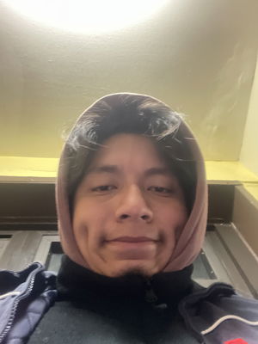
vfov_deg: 60.0
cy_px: 172
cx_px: 129
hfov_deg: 46.8
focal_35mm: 30
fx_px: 298
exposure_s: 1/15
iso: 1000
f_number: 2.2
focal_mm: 2.71
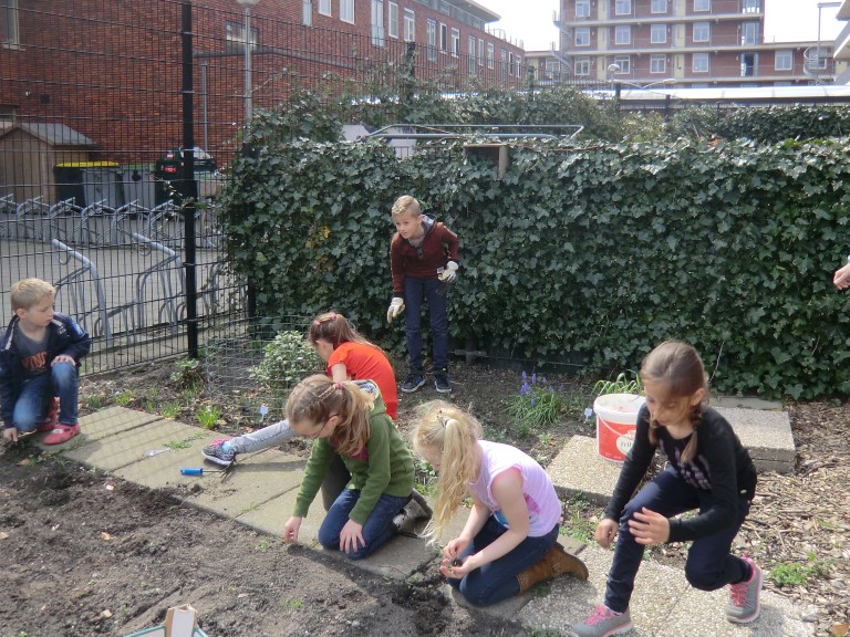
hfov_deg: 56.8
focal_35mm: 32
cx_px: 452
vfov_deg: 43.8
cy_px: 239
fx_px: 786
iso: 64
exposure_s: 1/320
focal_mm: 4.3
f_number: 3.2
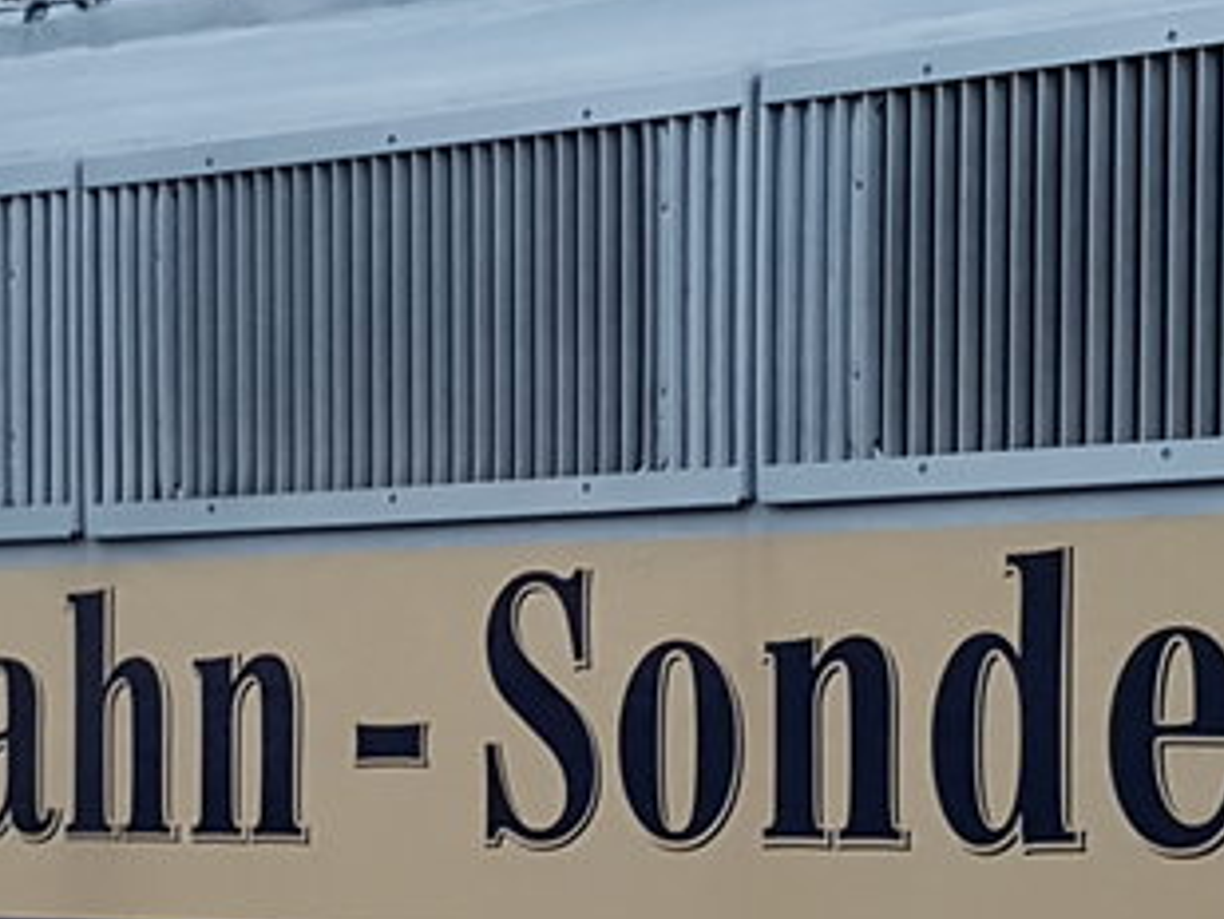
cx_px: 531
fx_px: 3573
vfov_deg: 14.5
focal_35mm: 101
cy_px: 776
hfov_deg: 19.4
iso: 200
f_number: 1.7
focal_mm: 4.2
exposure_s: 1/16
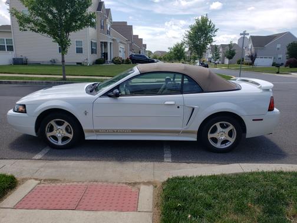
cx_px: 148
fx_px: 223
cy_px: 112
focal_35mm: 26
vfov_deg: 53.1
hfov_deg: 67.3
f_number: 2.4
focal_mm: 4.3
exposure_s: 1/1232
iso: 50
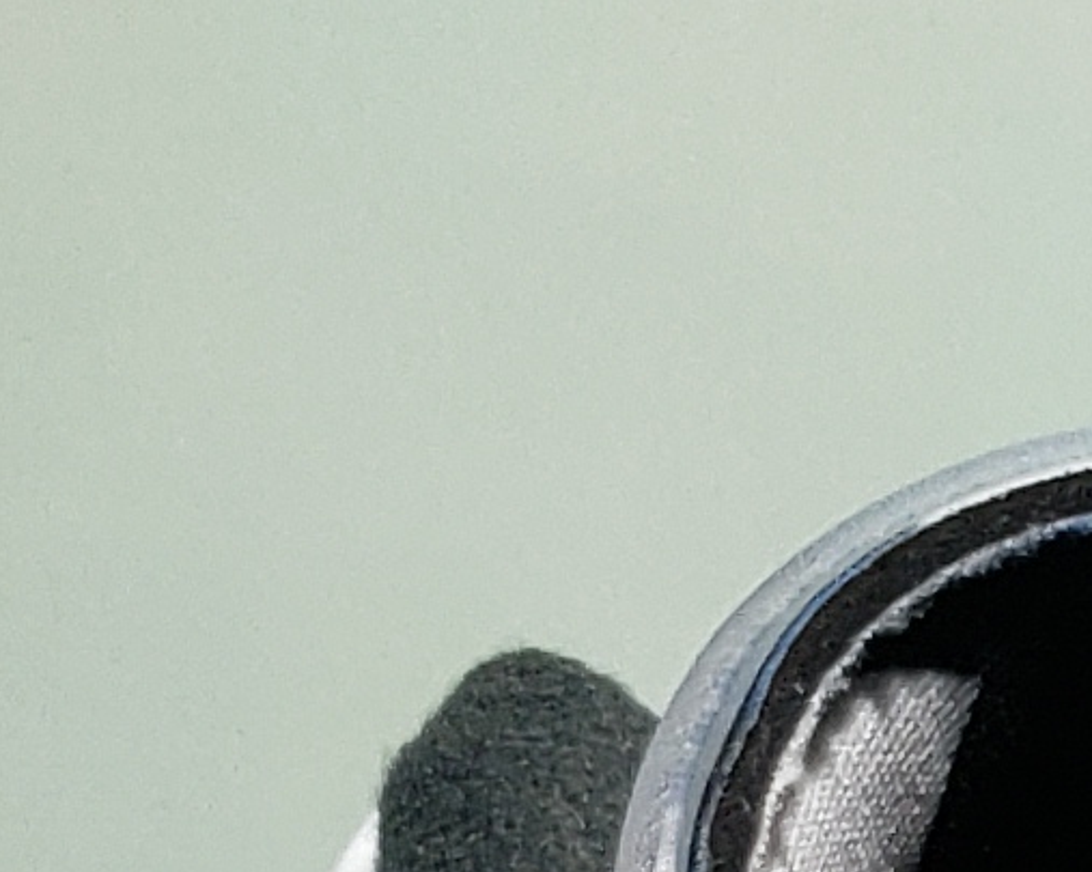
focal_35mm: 202
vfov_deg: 6.5
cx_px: 2679
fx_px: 6525
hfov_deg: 8.7
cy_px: 3184
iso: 50
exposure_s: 1/290
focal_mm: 4.3
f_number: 1.5
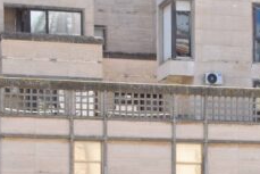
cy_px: 264
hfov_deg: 12.3
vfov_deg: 8.1
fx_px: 1207
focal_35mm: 167
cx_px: 193
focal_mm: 34
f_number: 10
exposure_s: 1/320
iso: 400
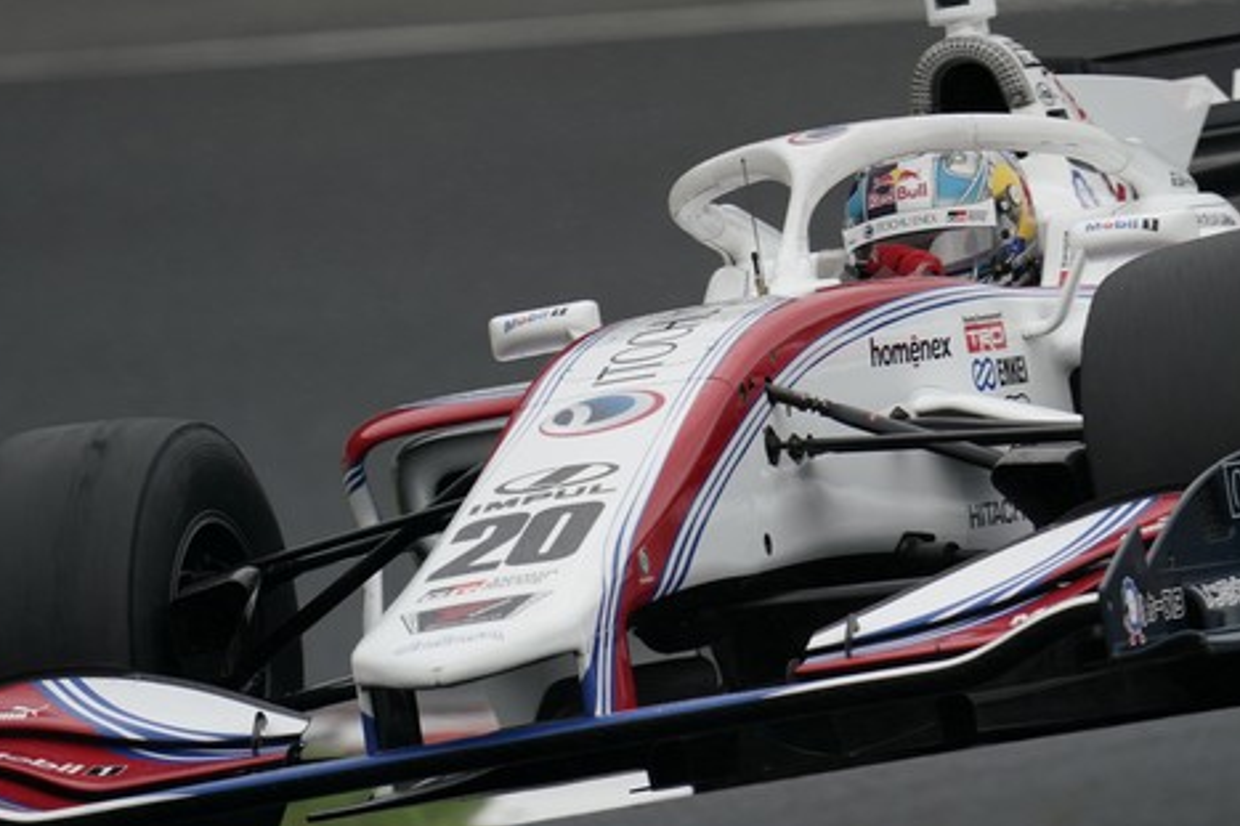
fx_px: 31883
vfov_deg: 1.5
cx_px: 871
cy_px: 228
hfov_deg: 2.2
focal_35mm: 926
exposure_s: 1/800
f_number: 6.3
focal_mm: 600
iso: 320
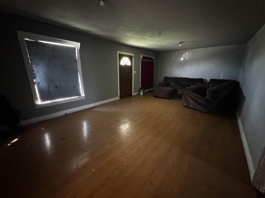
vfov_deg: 85.7
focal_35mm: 14
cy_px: 99
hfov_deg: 102.1
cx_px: 132
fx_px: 107
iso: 1600
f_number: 2.2
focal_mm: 2.22
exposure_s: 1/30
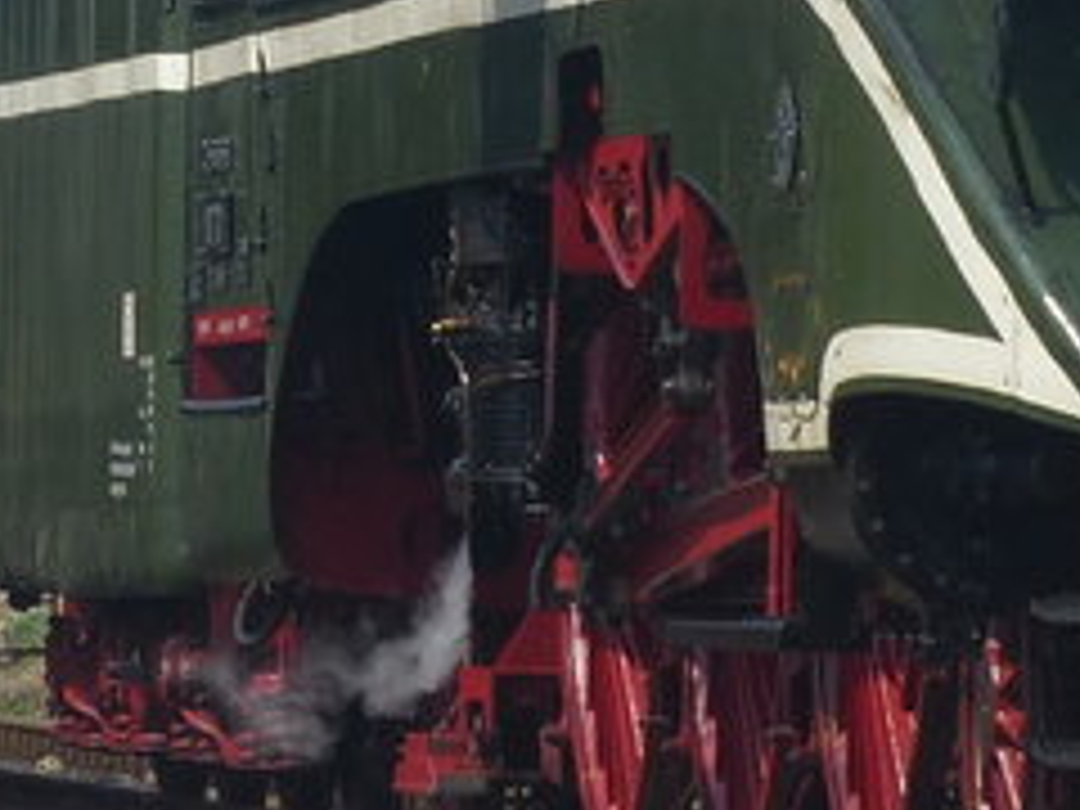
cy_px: -396
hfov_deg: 3.3
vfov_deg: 2.5
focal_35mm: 594
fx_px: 18532
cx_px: 346
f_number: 4
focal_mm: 21.4
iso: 100
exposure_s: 1/1300
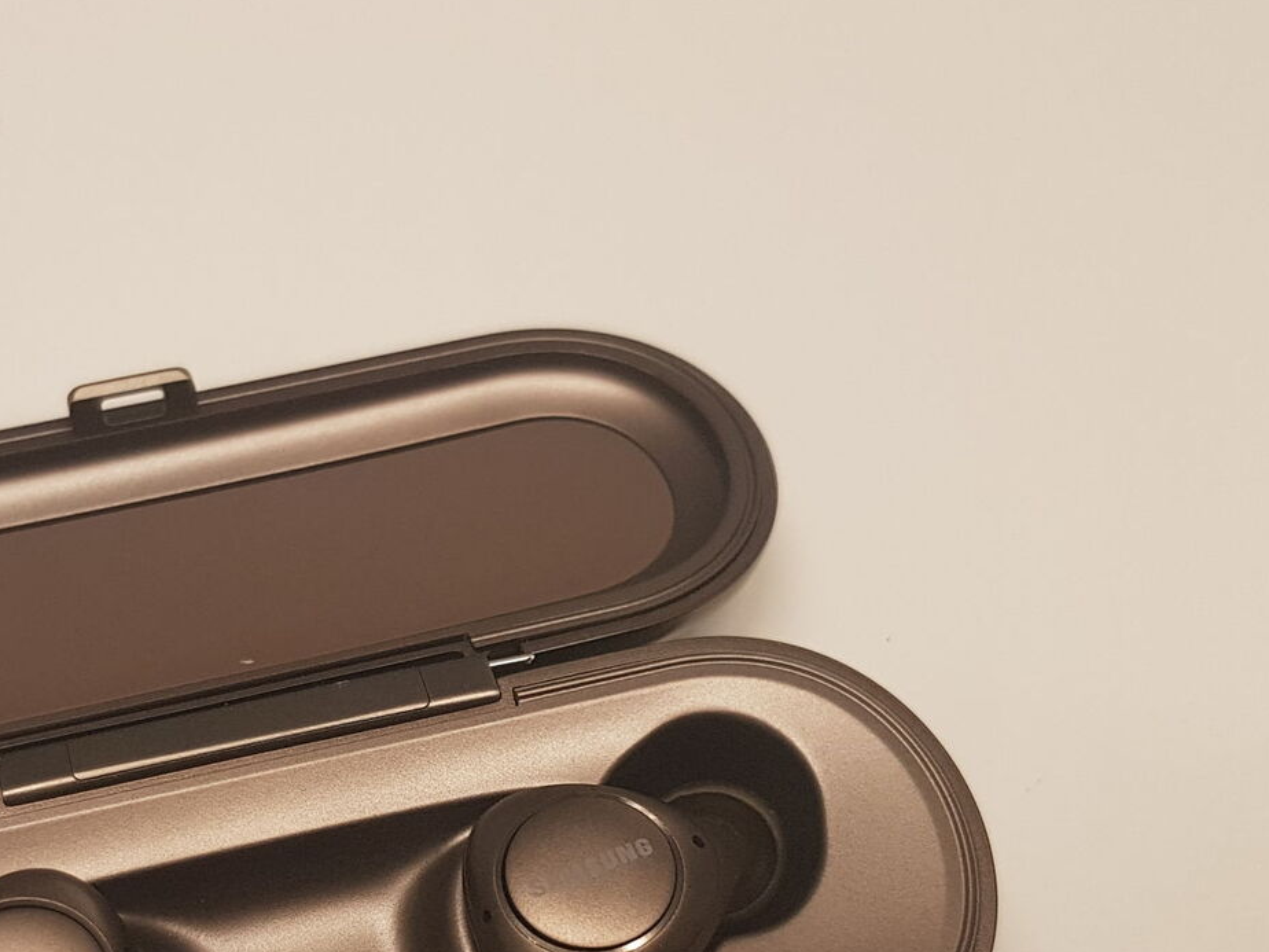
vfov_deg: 26.3
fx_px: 1980
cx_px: 383
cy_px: 826
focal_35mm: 54
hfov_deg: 35.1
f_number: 1.7
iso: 64
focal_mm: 4.3
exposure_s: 1/60
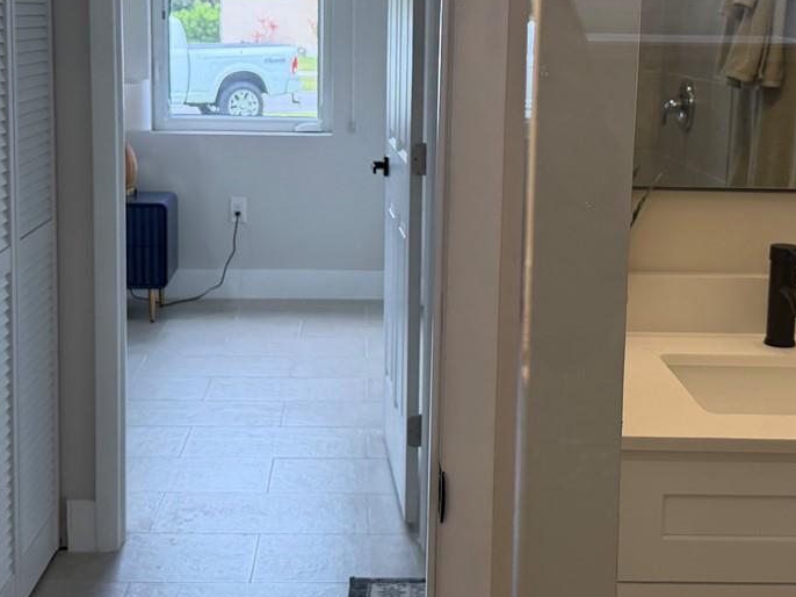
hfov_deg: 34.4
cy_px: 184
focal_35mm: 56
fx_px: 1287
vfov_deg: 25.9
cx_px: 410
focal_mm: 6.76
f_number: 1.78
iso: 125
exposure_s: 1/203
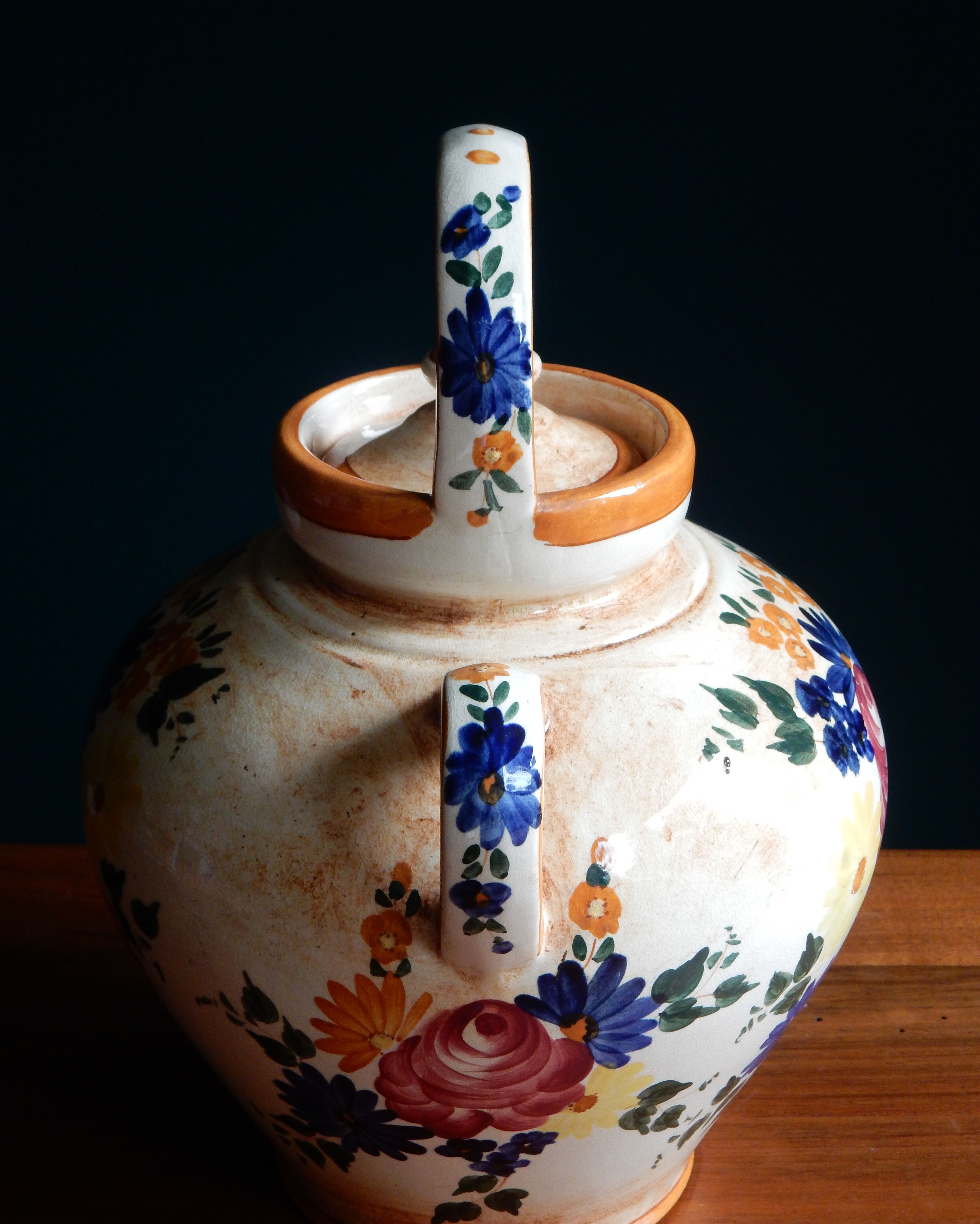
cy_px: 575
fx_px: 2683
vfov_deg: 25.7
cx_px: 490
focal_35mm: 74
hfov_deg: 20.7
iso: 280
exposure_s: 1/50
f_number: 4.8
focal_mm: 12.6
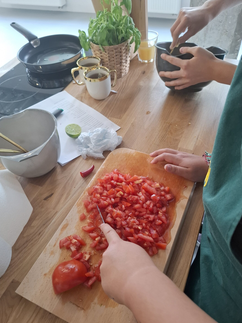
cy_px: 173
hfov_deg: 54.8
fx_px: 233
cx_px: 128
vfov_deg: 69.3
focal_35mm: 25
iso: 200
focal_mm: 5.54
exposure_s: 1/100
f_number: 1.8
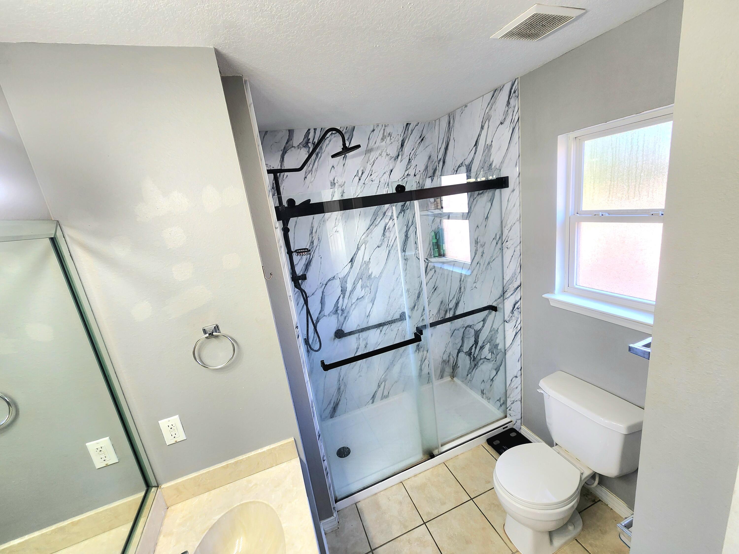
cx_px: 370
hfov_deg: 106.2
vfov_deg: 89.9
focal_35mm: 13
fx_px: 278
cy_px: 277
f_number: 2.2
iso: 50
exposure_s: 1/60.2
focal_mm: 2.2
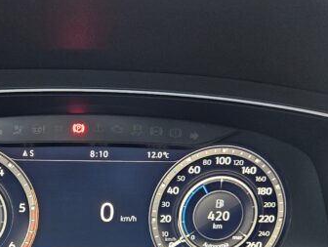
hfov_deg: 50.4
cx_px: 82
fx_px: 332
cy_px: 168
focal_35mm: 35
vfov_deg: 40.2
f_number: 1.8
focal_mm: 5.4
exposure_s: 1/34
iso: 640
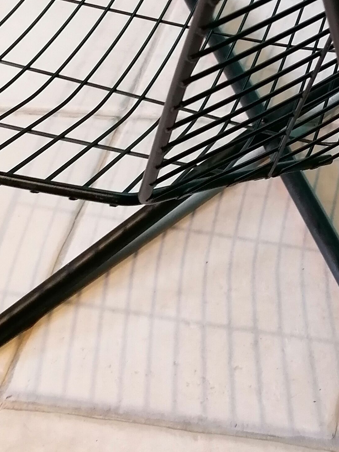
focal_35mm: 74
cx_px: 393
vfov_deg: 24.3
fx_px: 966
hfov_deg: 18.9
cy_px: -62
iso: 200
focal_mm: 4.75
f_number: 1.8
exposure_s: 1/33.3
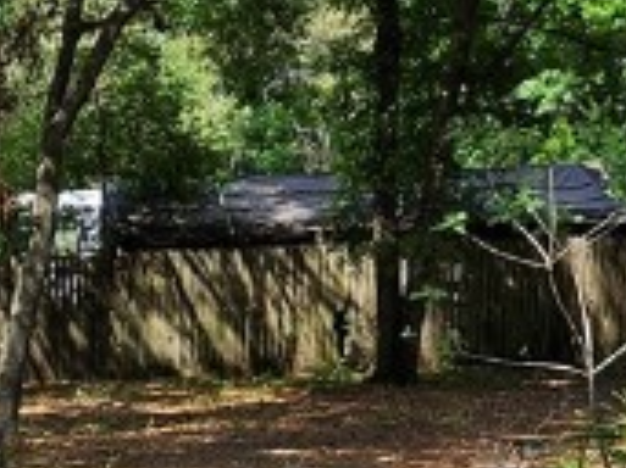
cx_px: -370
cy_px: 790
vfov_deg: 10.2
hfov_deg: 13.3
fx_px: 2494
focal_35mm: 138
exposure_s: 1/1016
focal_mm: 5.4
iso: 25
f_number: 1.8
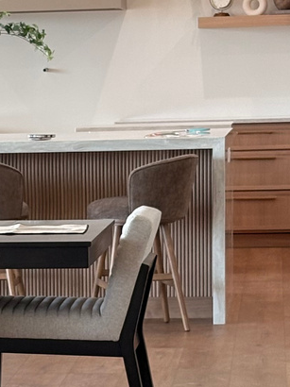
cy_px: 332
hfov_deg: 7.5
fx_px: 2180
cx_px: -109
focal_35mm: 195
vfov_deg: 10.1
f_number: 1.6
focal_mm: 5.96
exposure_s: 1/60
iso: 32
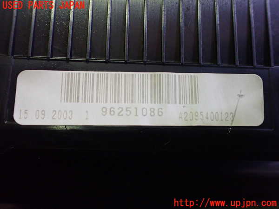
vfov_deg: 46.8
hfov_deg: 60.0
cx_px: 140
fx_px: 242
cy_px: 104
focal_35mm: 30
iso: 800
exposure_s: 1/125
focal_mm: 5.4
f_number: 2.3
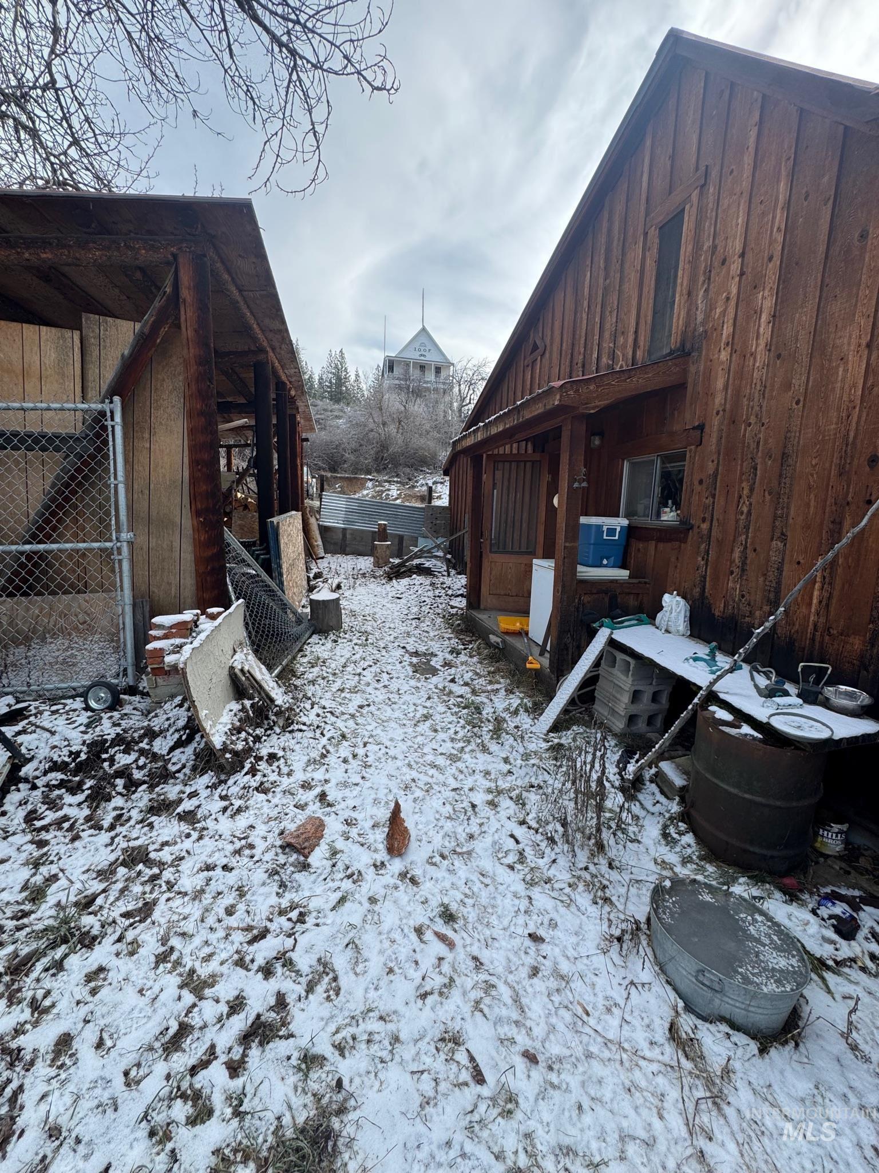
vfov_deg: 102.1
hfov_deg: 85.7
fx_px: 474
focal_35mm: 14
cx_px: 440
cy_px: 586
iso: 40
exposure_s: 1/456
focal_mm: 2.22
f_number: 2.2
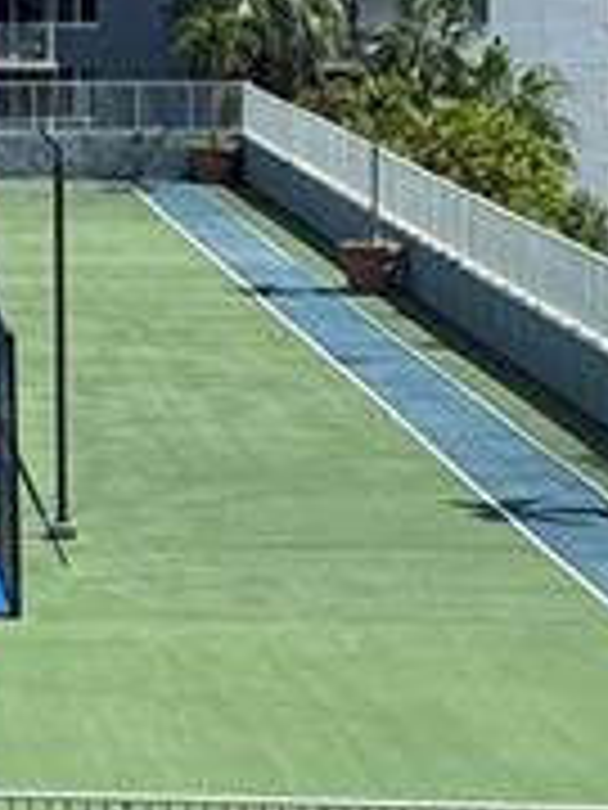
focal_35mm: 160
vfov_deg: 12.1
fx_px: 3747
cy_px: -86
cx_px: -563
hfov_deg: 8.8
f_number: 1.78
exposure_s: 1/4049
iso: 80
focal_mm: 6.76
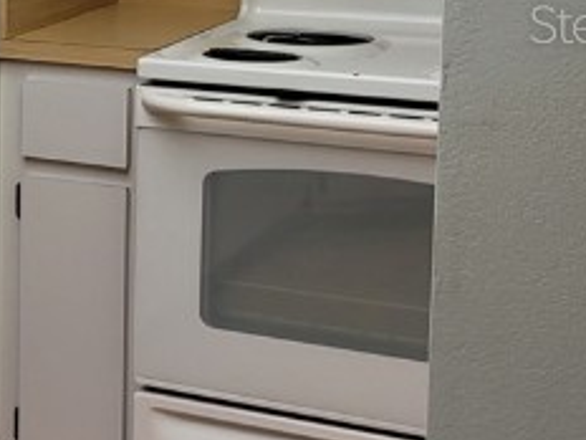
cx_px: -525
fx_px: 1947
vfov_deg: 12.8
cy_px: 23
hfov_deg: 14.6
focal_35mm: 115
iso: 50
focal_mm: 5.4
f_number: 1.8
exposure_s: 1/120
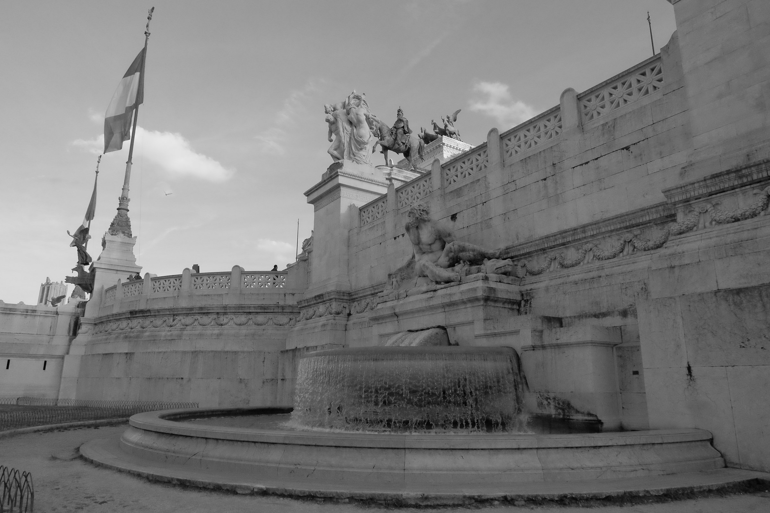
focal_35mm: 24
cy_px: 256
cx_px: 385
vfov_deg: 53.1
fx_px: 513
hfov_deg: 73.7
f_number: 5.6
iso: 3200
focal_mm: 16
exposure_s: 1/4000
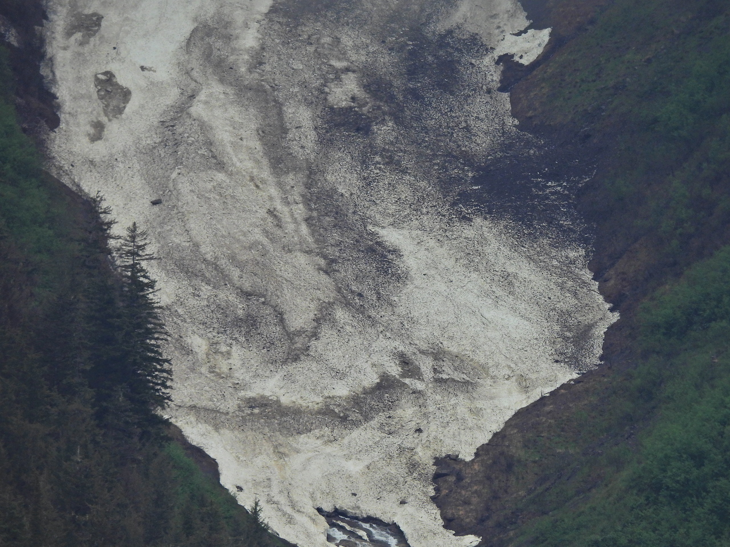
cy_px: 274
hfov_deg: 1.8
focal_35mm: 1100
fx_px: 23197
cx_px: 365
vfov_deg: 1.4
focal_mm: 196
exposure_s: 1/500
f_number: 5.6
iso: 180
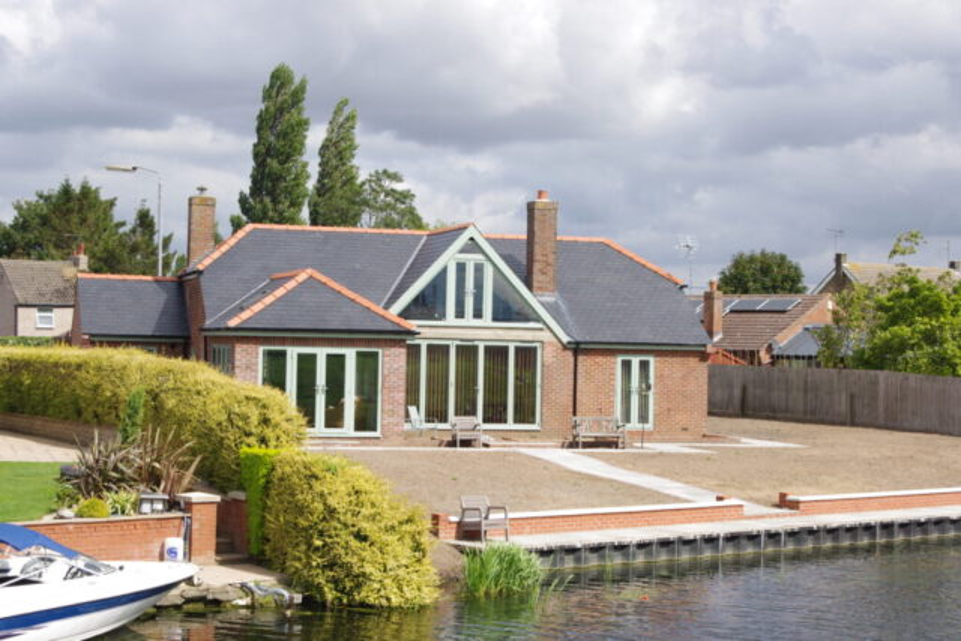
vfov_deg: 18.9
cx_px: 480
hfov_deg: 28.1
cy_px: 320
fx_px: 1922
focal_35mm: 72
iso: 200
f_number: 8
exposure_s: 1/500
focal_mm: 48
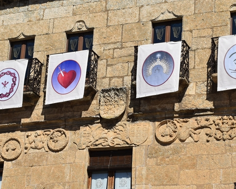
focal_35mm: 111
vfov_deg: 13.8
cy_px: 134
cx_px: 130
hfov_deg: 17.3
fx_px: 775
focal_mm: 42
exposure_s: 1/500
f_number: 11
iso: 200
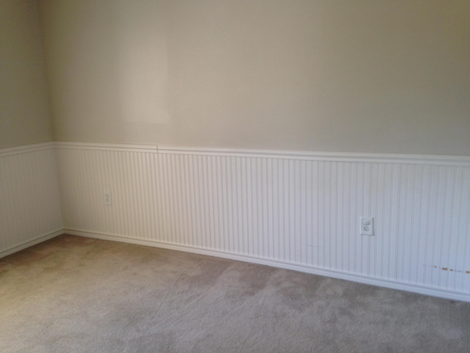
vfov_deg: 42.9
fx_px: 448
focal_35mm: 33
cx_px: 235
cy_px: 176
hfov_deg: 55.4
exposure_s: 1/20
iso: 64
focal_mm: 4.12
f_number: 2.4
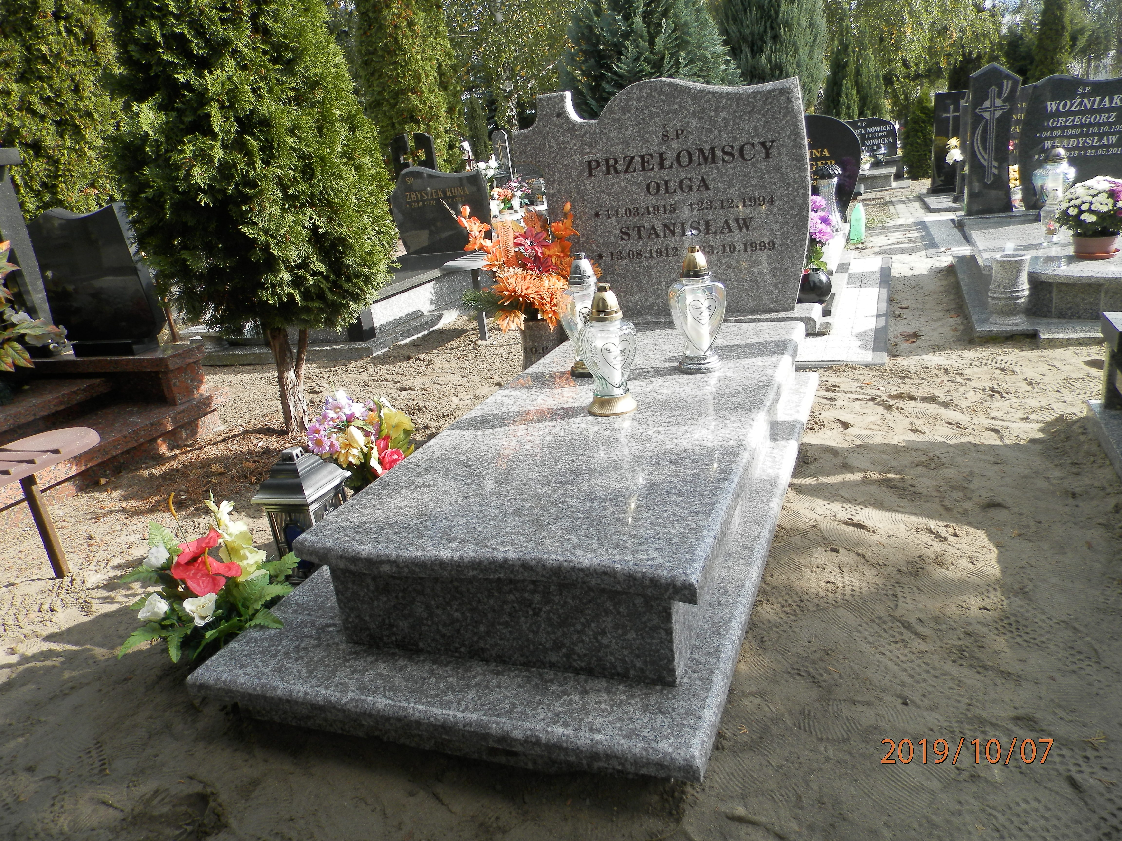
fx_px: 810
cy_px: 420
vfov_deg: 54.9
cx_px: 561
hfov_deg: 69.4
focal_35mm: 25
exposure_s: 1/500
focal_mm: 4.5
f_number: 3.1
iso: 80
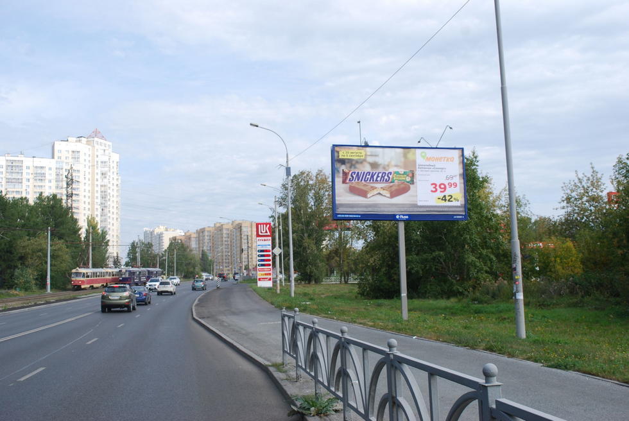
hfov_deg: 49.5
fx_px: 682
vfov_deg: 34.3
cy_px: 210
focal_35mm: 39
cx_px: 314
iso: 100
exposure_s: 1/200
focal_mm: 26
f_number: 7.1
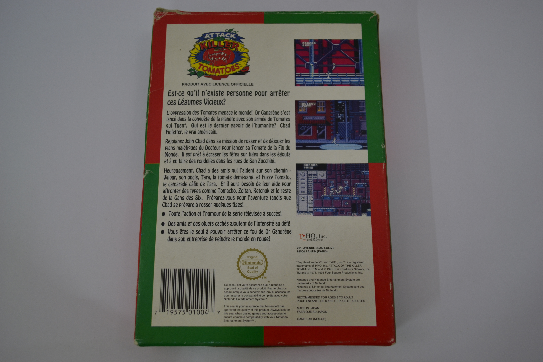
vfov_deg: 47.9
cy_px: 181
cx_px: 272
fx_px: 407
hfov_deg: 67.4
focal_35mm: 27
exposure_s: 1/40
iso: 400
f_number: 3.5
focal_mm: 18
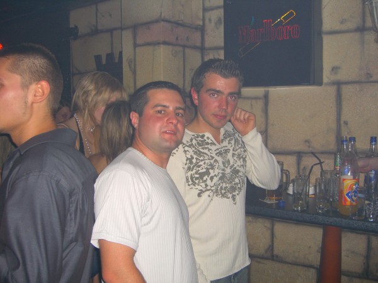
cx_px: 189
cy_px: 142
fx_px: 415
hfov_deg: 49.0
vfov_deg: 37.7
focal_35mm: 38
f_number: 2.8
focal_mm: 7.9
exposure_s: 1/60
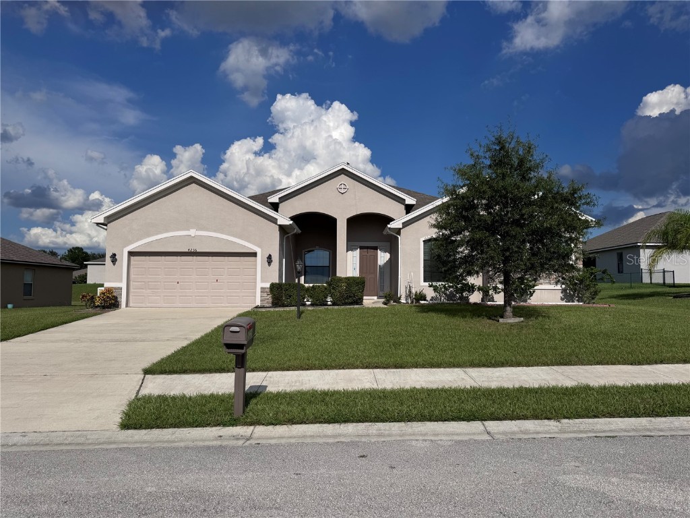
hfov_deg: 71.6
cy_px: 259
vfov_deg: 56.8
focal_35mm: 24
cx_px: 345
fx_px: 478
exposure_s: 1/12346
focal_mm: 6.76
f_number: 1.78
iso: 80
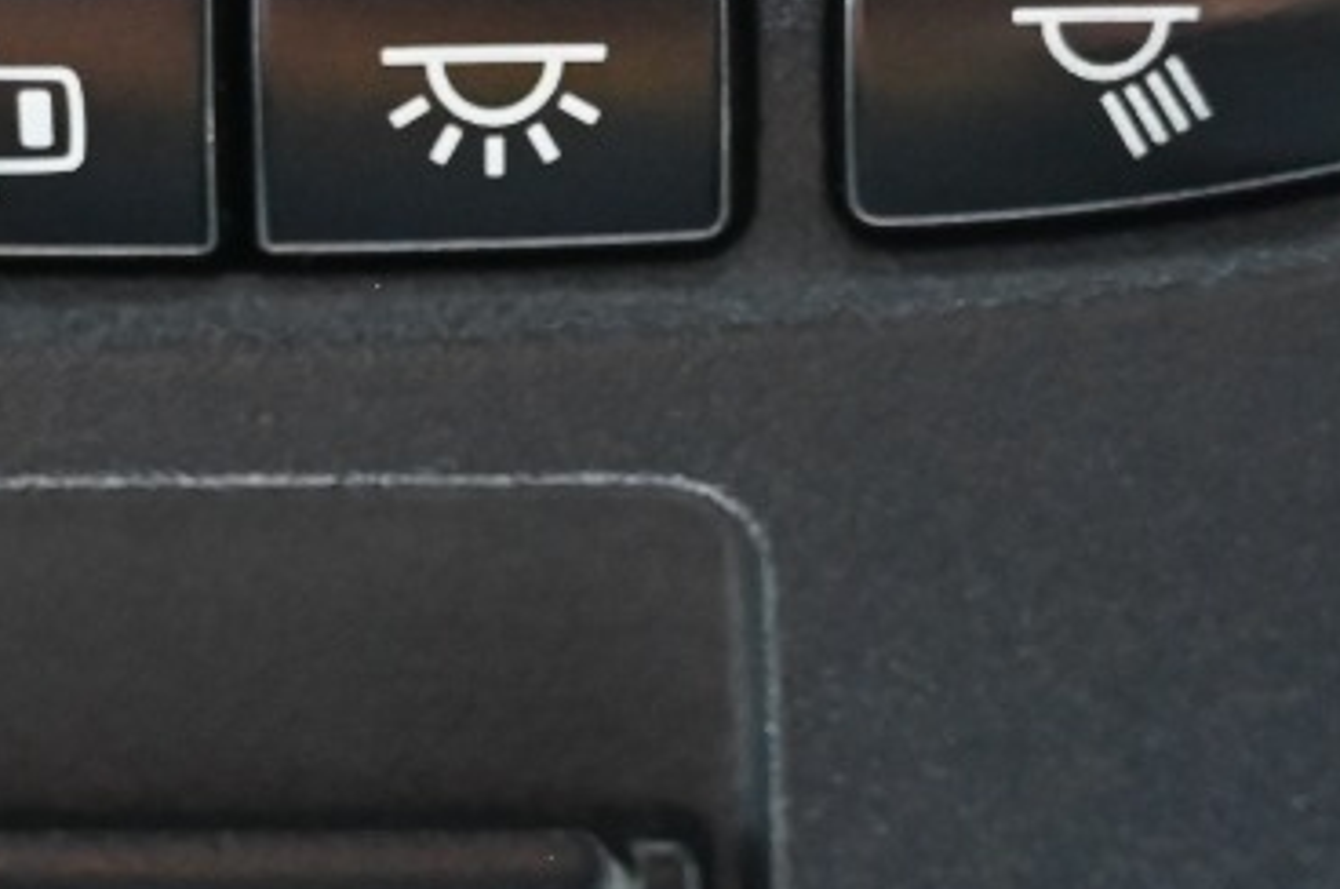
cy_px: 426
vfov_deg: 7.2
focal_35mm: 190
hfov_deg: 10.8
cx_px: 433
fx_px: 7060
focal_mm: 43
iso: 6400
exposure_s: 1/60
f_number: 4
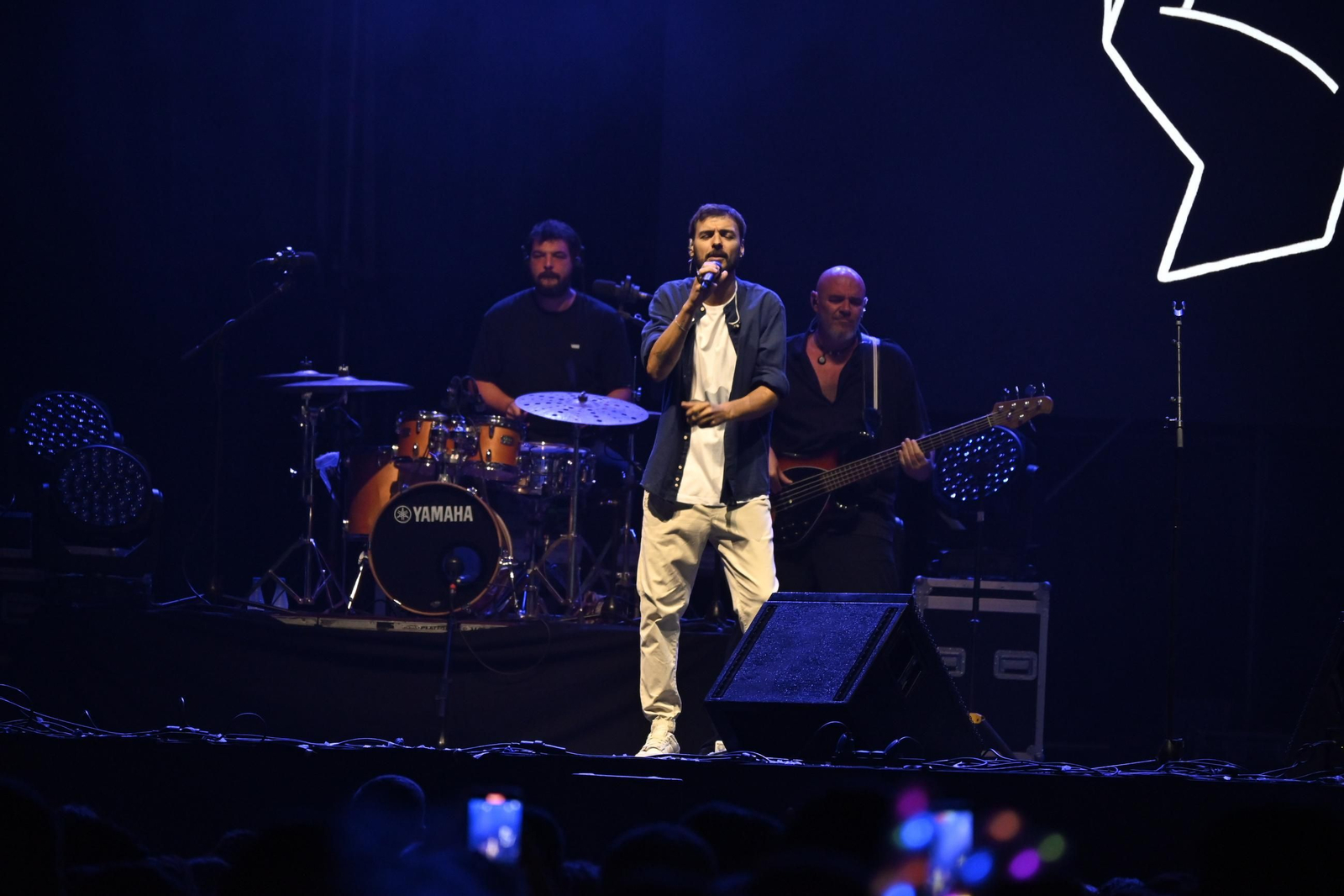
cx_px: 672
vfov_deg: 5.5
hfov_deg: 8.3
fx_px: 9238
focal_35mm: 248
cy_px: 448
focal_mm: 165
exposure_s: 1/200
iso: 1600
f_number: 5.6
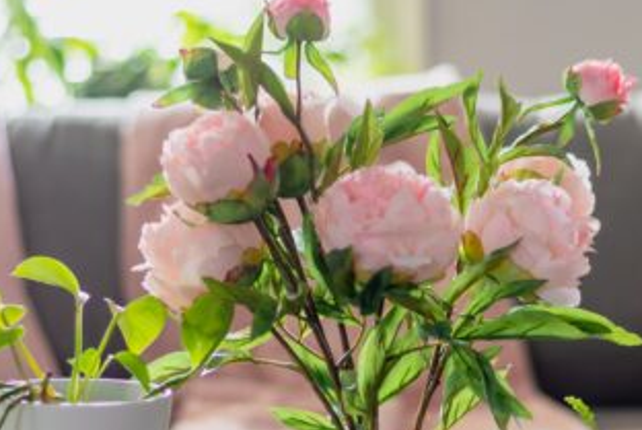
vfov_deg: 11.2
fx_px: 2197
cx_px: 352
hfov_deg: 16.6
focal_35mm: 123
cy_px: 314
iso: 320
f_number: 1.8
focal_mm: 50
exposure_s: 1/160
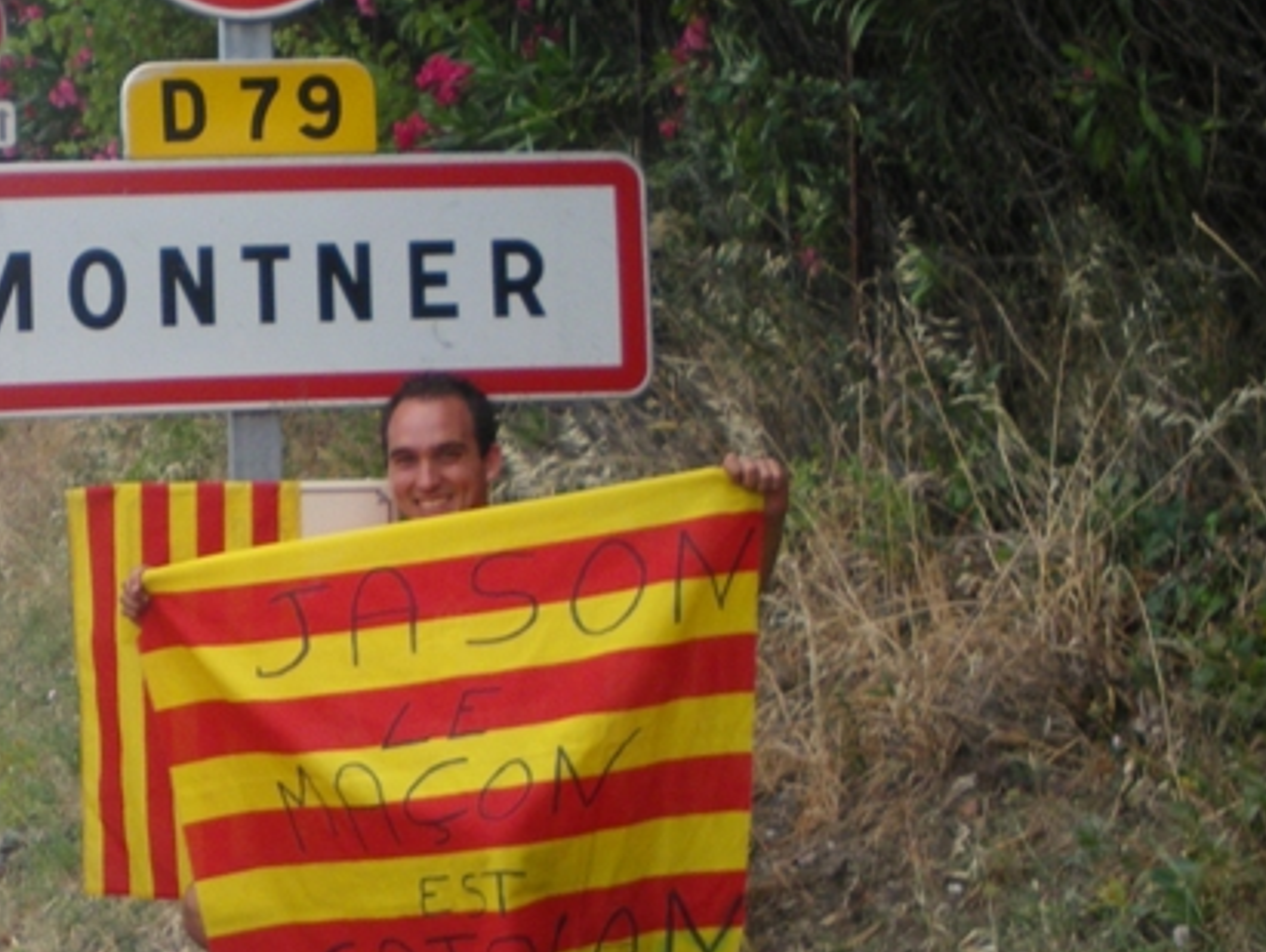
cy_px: 672
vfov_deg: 25.9
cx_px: 296
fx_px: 2050
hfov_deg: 33.5
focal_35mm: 56
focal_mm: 6.3
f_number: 3.5
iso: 64
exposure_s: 1/100
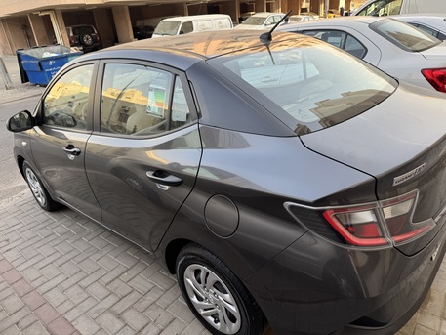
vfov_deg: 56.8
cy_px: 168
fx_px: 309
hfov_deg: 71.6
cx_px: 223
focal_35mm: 24
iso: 80
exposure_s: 1/464
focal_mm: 6.76
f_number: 1.78
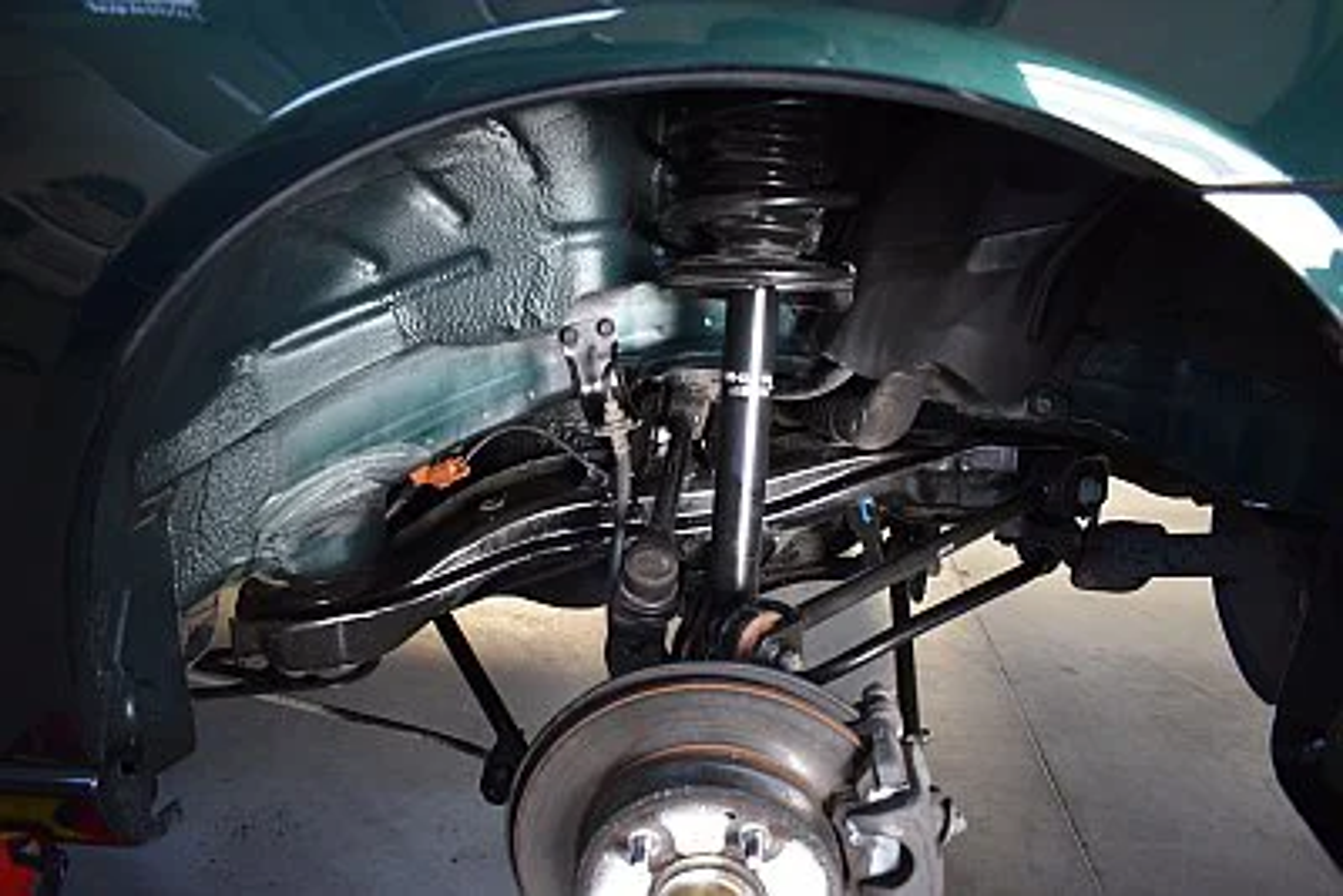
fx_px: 1008
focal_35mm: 27
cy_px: 448
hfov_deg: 67.4
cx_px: 672
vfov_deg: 48.0
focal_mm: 18
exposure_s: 1/60
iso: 900
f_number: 3.5
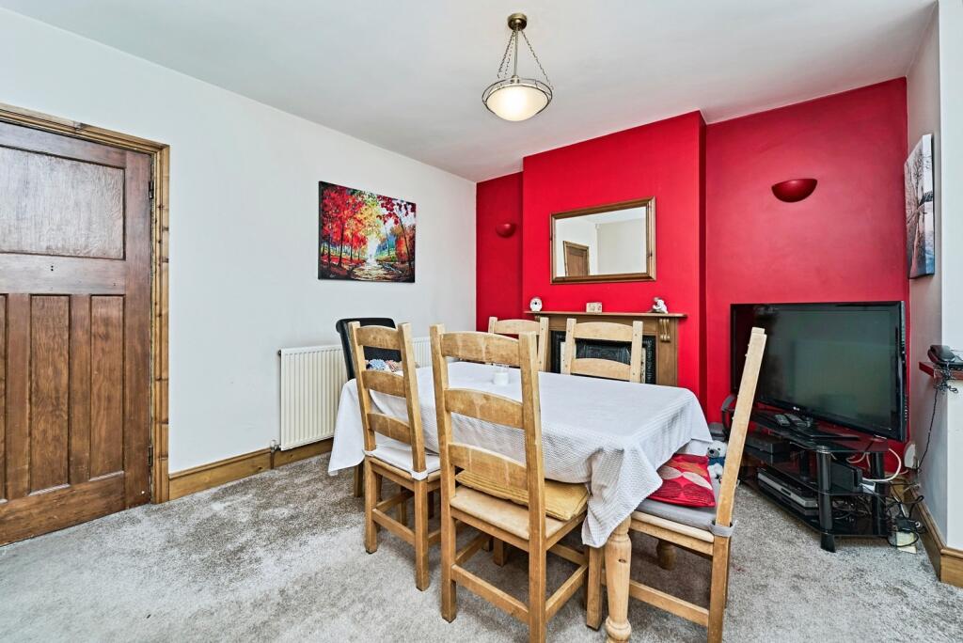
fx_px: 375
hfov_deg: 104.2
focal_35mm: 14
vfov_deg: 81.3
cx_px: 482
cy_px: 322
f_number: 8
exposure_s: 1/30
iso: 200
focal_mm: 14
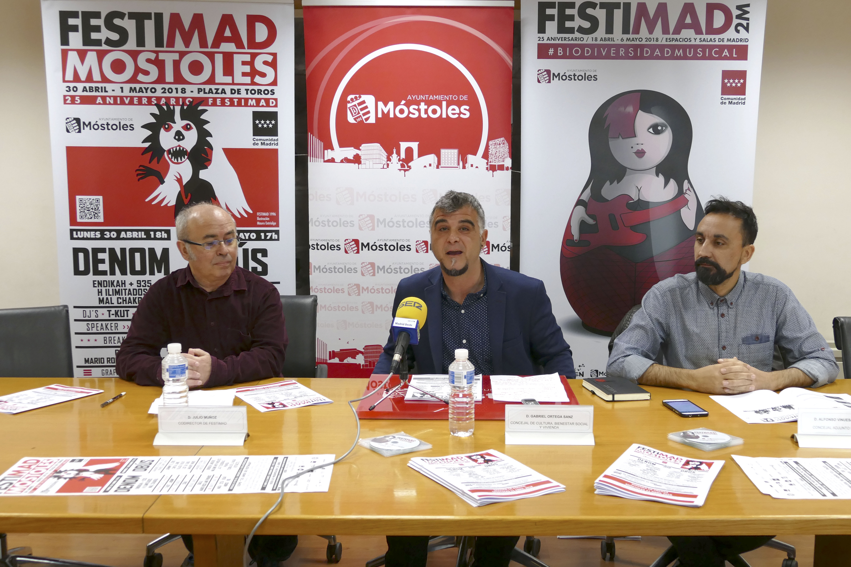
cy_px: 284
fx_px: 827
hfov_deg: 54.4
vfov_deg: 37.9
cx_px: 426
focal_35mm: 35
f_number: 3.1
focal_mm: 12.9
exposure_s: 1/80
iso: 400
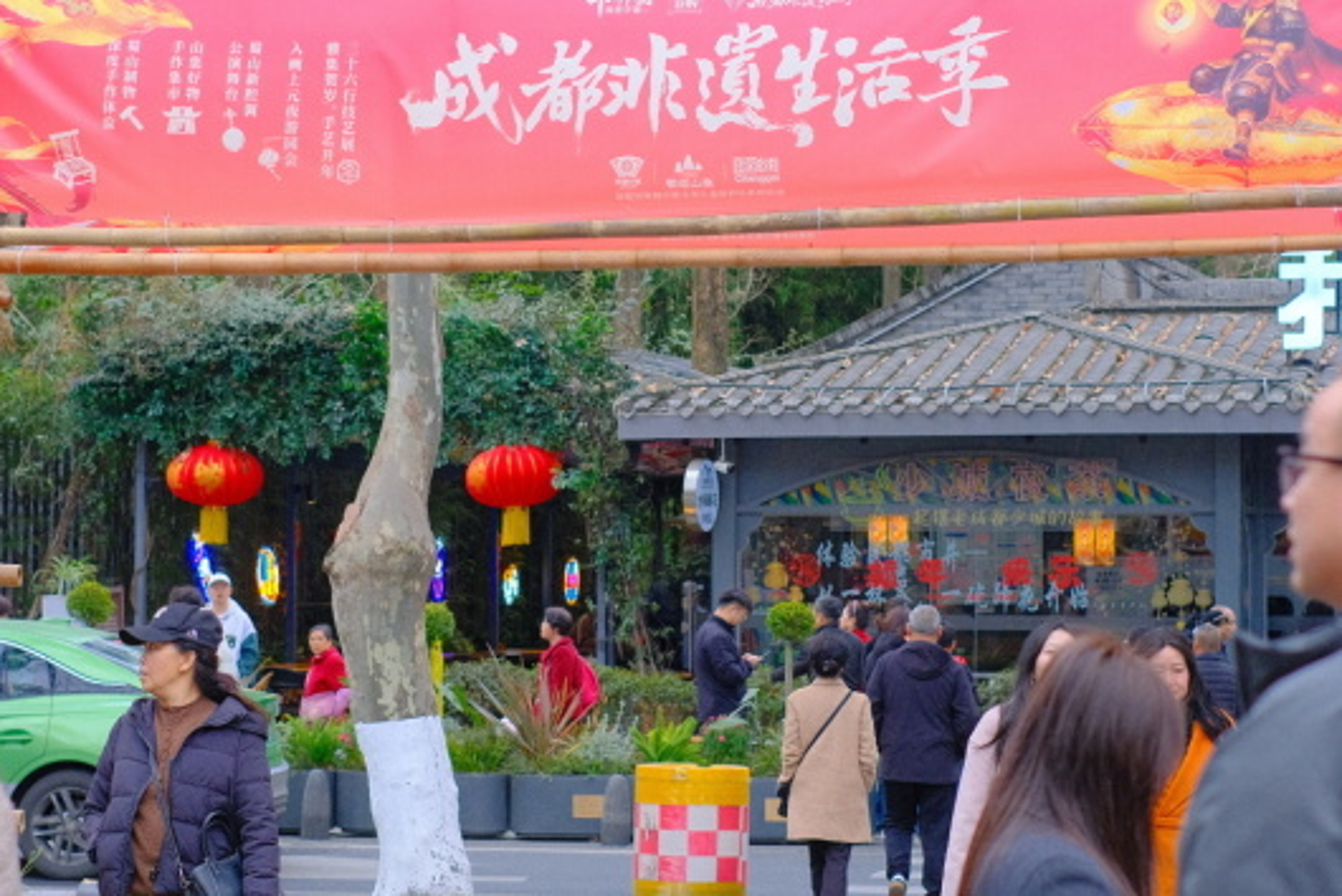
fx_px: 3730
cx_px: 562
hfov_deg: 20.4
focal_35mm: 100
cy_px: 470
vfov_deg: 13.7
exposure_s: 1/640
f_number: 2.5
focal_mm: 35
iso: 1000
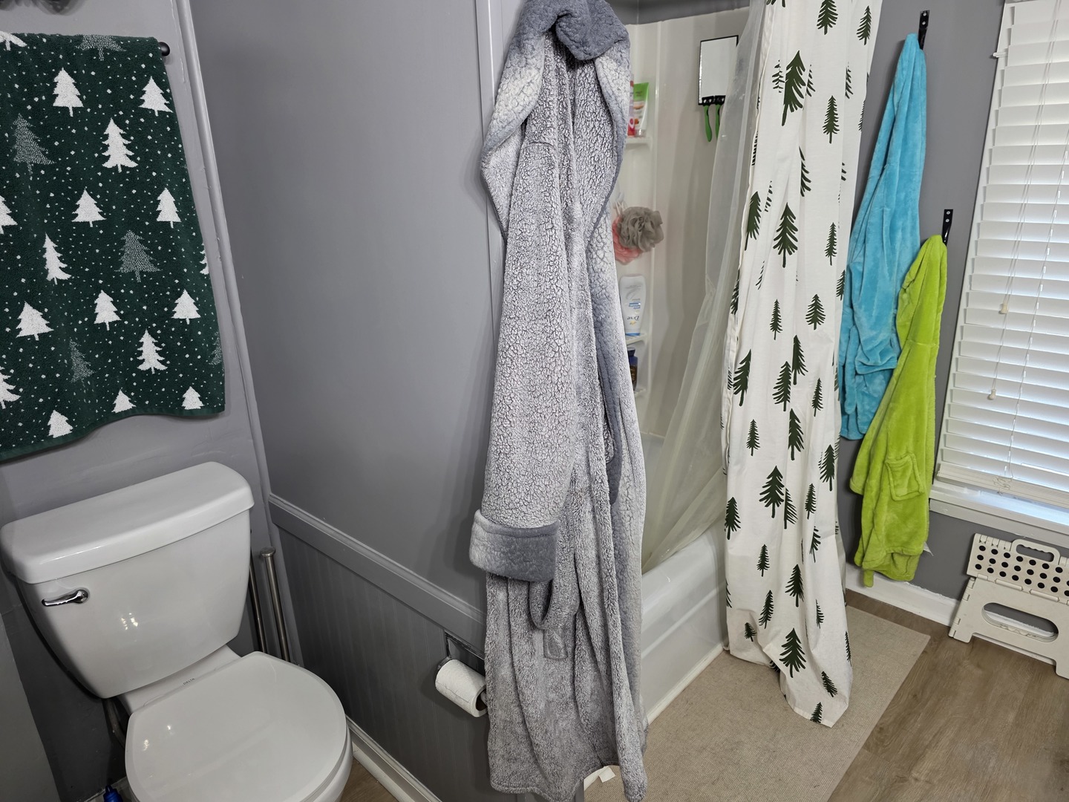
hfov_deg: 73.9
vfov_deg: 58.9
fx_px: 710
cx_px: 534
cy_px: 401
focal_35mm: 23
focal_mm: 6.3
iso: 400
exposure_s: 1/120
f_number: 1.7
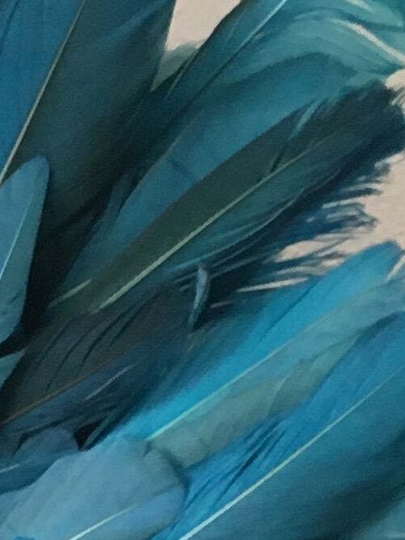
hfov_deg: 7.8
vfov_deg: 10.7
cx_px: -621
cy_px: 945
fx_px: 2730
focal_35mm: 175
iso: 125
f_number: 2.2
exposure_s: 1/33
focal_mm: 4.15
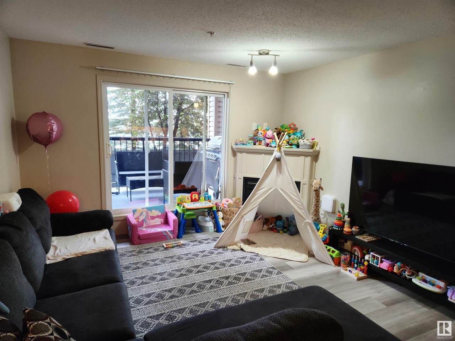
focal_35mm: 23
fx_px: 302
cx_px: 228
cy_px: 170
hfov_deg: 73.9
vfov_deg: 58.9
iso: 250
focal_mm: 5.4
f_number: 1.8
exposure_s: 1/60
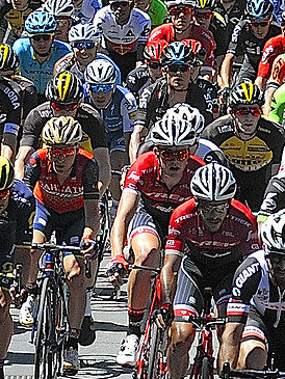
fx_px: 7768
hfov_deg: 2.1
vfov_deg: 2.8
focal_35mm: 708
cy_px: 276
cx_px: 485
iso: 500
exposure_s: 1/1250
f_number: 6.3
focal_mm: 112
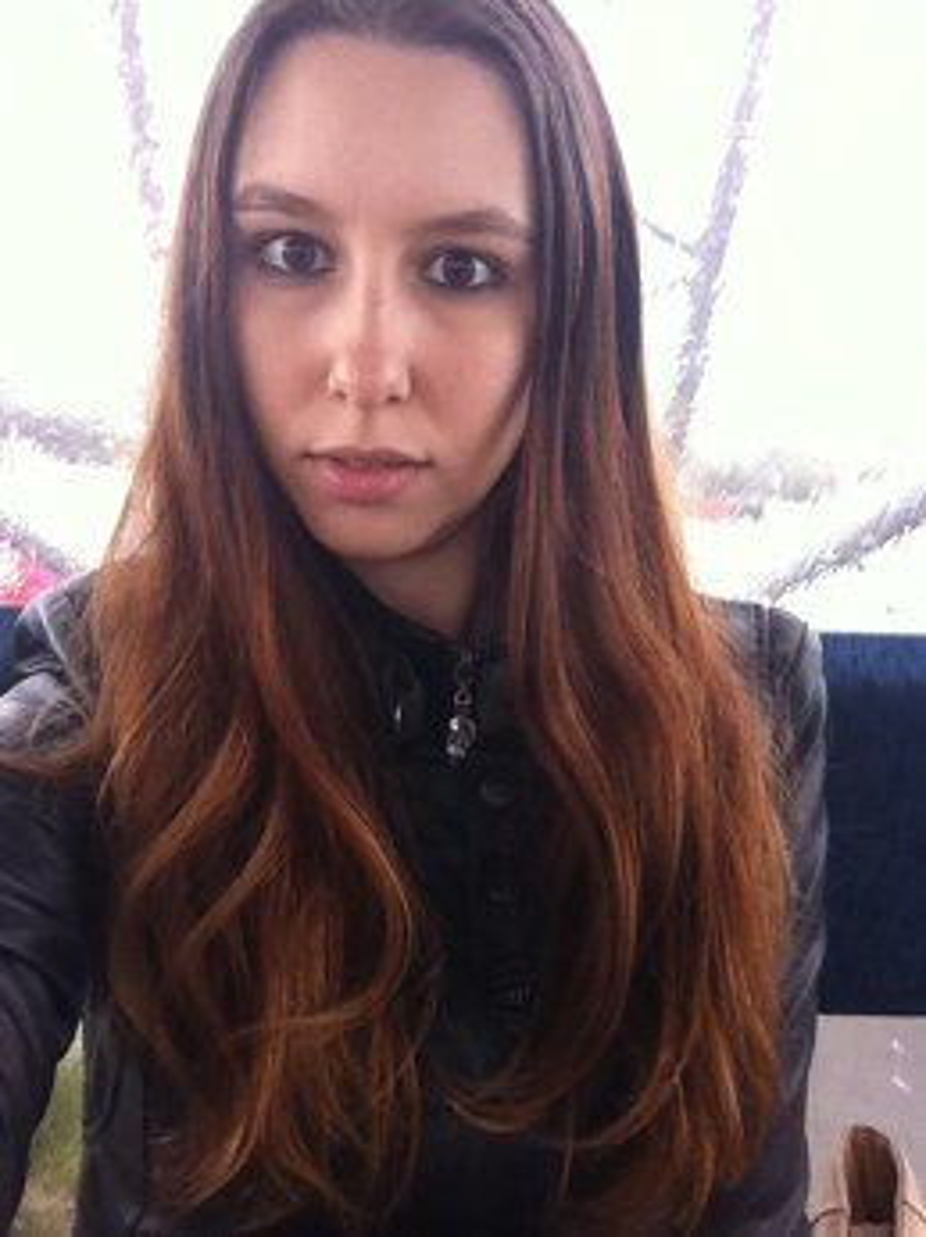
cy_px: 618
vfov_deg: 52.7
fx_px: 1250
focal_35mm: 35
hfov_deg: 40.7
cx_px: 463
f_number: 2.4
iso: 125
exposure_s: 1/150
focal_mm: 3.85
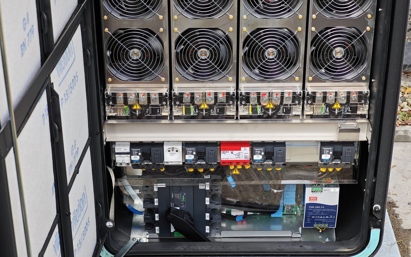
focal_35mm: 80
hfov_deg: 25.8
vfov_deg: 16.3
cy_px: 152
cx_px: 206
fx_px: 896
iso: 50
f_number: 1.8
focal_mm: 12.28
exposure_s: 1/264
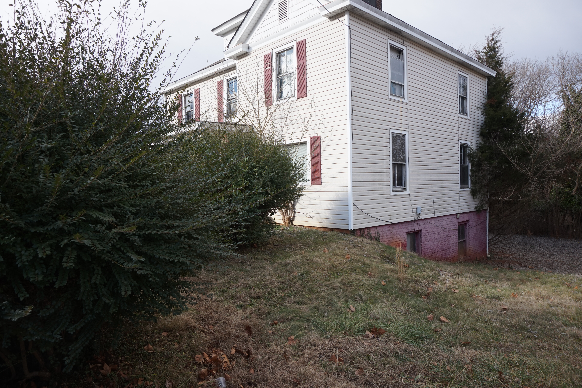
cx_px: 291
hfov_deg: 73.8
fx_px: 388
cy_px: 194
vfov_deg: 53.1
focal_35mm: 24
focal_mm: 16
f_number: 7.1
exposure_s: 1/100
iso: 100
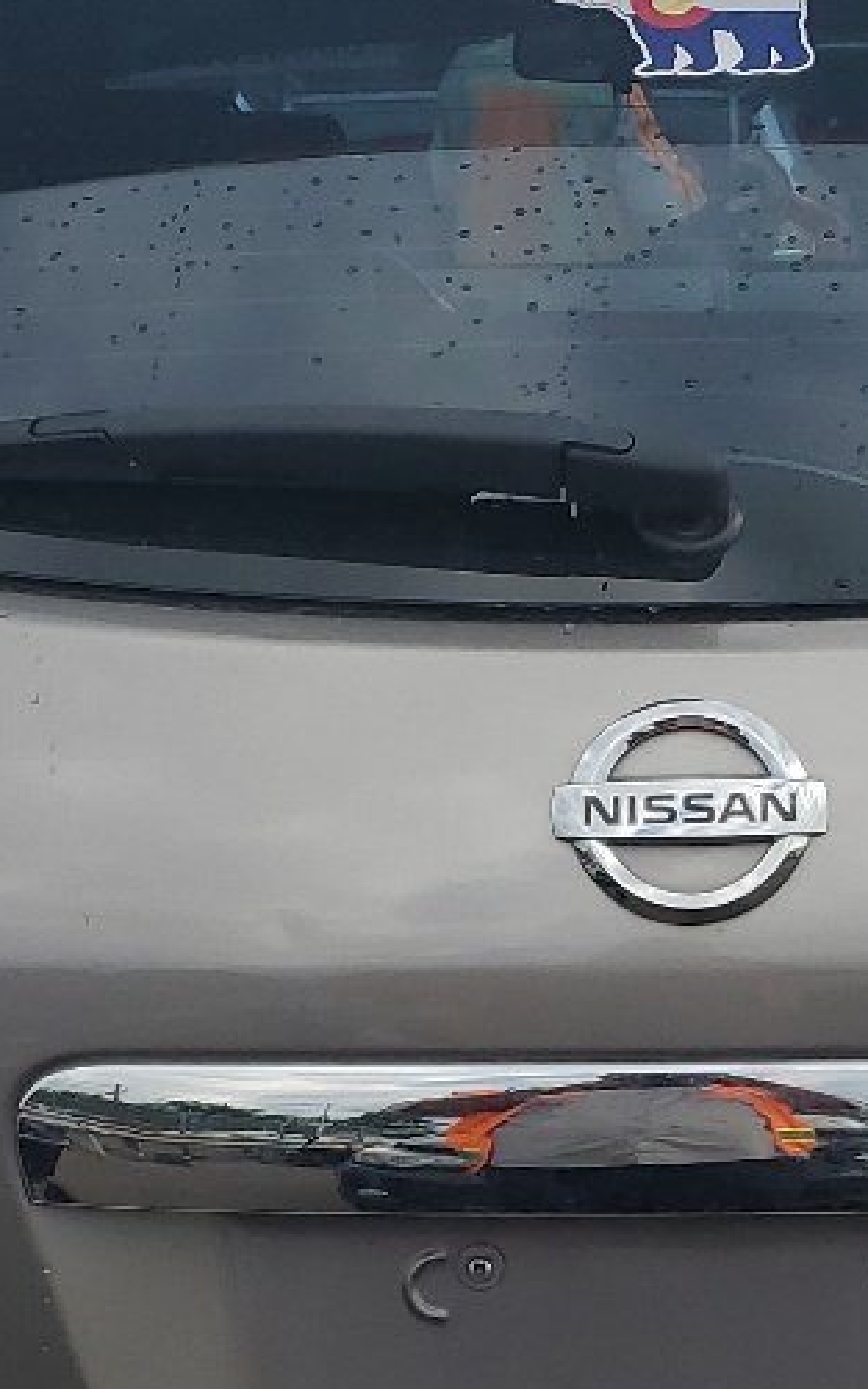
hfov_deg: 14.8
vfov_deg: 23.3
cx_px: 593
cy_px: 1023
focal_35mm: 88
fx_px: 3332
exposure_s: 1/1250
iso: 50
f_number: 1.5
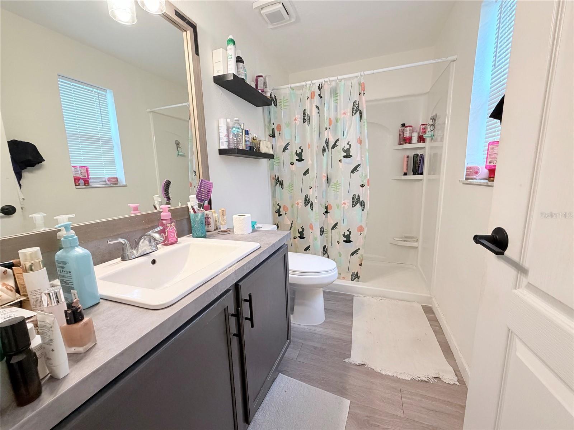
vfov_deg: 85.7
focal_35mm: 14
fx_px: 232
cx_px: 287
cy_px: 215
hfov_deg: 102.1
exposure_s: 1/120
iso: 320
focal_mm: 2.22
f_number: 2.2
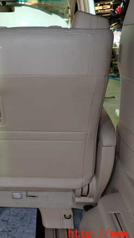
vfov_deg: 54.0
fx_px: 234
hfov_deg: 31.2
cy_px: 120
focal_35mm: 37
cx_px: 28
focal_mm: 4.5
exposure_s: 1/30
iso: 200
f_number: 2
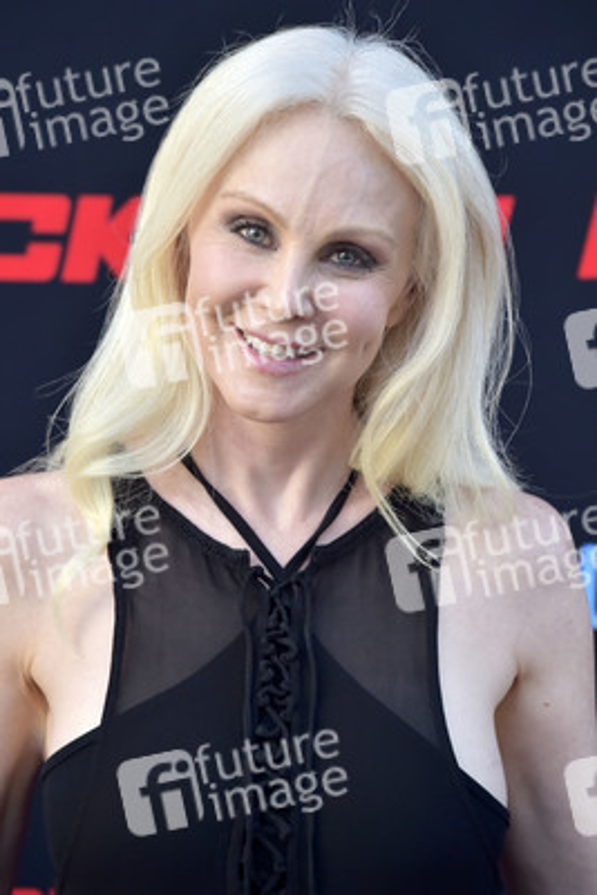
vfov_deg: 8.2
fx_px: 6213
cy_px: 448
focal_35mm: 250
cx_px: 298
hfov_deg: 5.5
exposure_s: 1/250
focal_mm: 250
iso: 640
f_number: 7.1
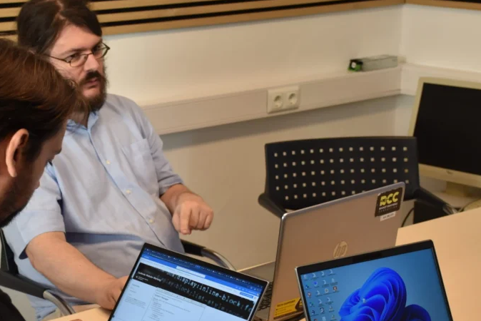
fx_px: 1066
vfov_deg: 17.1
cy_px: 203
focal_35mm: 80
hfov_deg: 25.3
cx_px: 163
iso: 500
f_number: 4.2
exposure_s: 1/60
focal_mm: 35
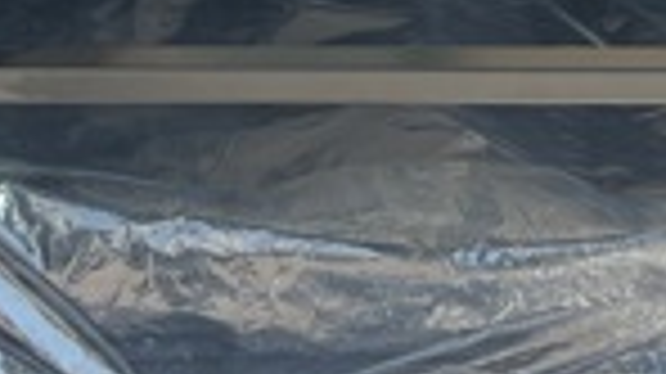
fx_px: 2700
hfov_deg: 14.0
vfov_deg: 7.5
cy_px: -424
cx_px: 459
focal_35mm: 153
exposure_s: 1/567
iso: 50
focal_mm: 5.7
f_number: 1.5
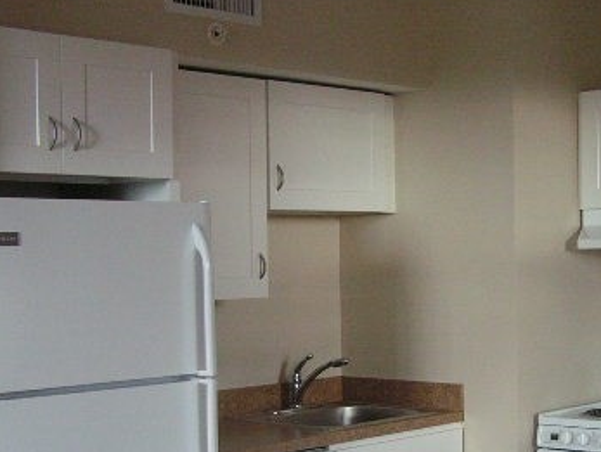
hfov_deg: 27.1
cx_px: 495
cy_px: 313
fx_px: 1217
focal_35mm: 70
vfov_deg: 20.9
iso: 160
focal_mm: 6.3
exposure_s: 1/40
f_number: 2.8
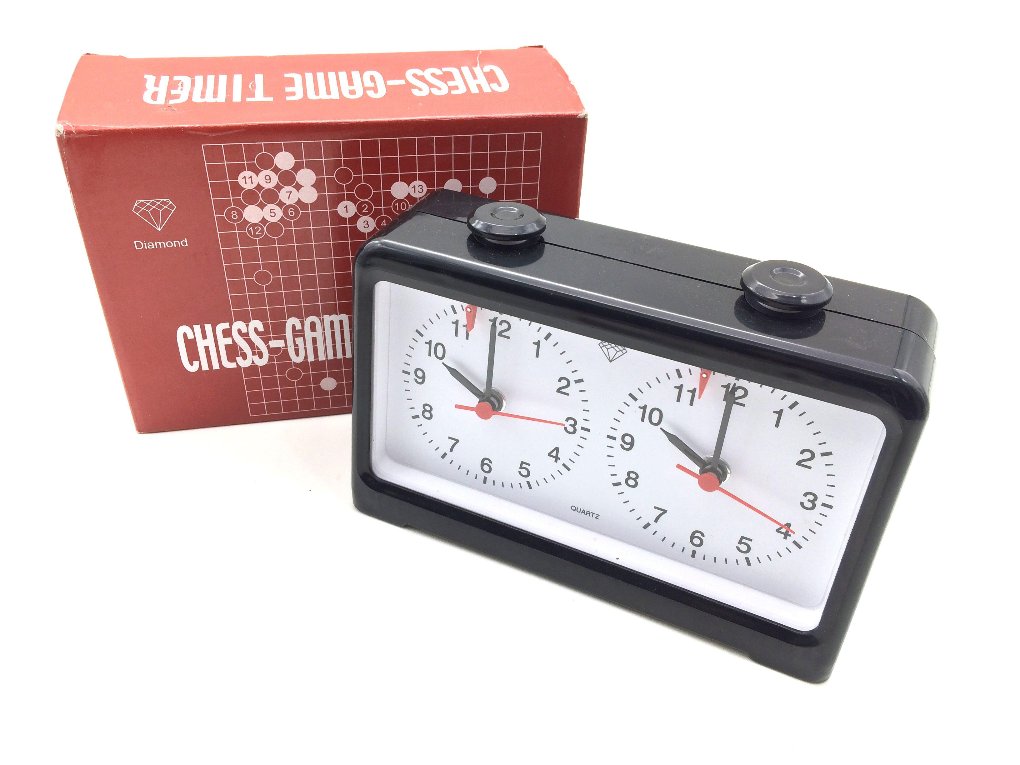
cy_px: 382
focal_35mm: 29
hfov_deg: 61.7
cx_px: 510
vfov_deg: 48.2
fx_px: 855
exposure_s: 1/60
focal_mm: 4.15
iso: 40
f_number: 2.2
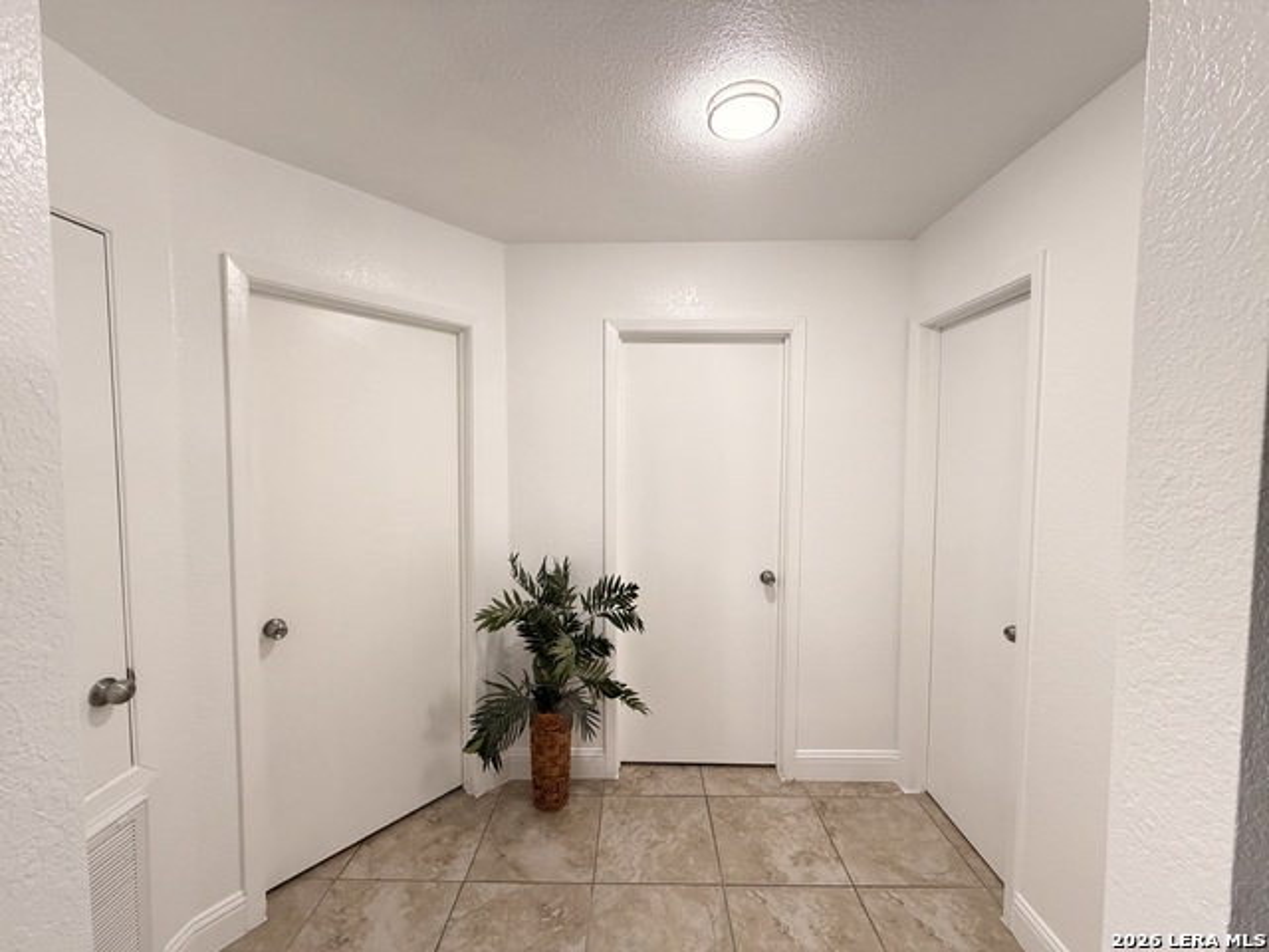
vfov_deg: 85.7
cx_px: 634
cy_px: 476
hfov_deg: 102.1
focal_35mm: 14
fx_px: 513
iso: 320
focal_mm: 2.22
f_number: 2.2
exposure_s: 1/60
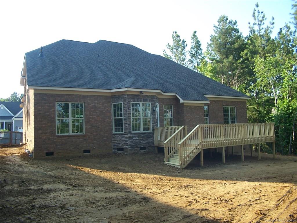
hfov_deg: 49.0
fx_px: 326
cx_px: 148
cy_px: 112
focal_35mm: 38
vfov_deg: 37.7
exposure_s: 1/180
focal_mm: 6.3
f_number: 2.8
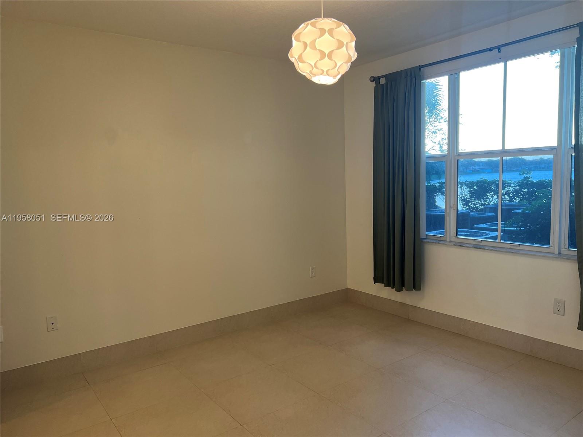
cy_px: 218
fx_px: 438
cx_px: 292
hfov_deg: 67.3
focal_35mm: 26
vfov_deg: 53.1
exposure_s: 1/60
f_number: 1.5
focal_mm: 5.7
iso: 80
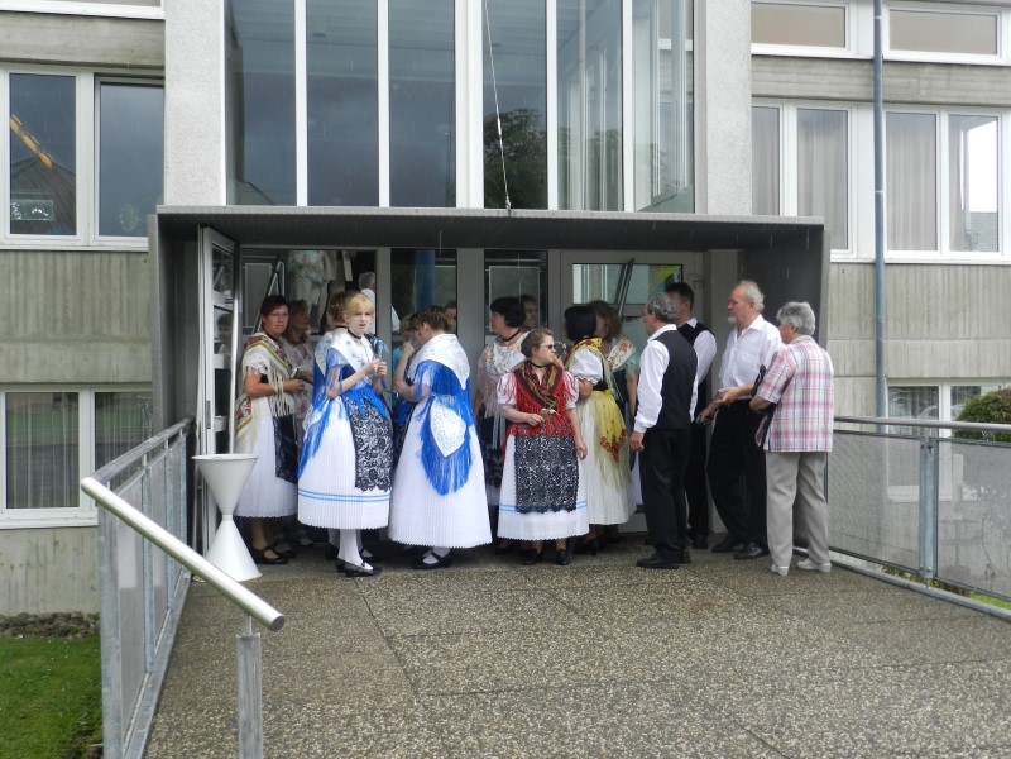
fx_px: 1110
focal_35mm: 38
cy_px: 380
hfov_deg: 49.0
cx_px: 506
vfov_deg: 37.7
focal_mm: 6.7
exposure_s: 1/200
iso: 160
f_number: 4
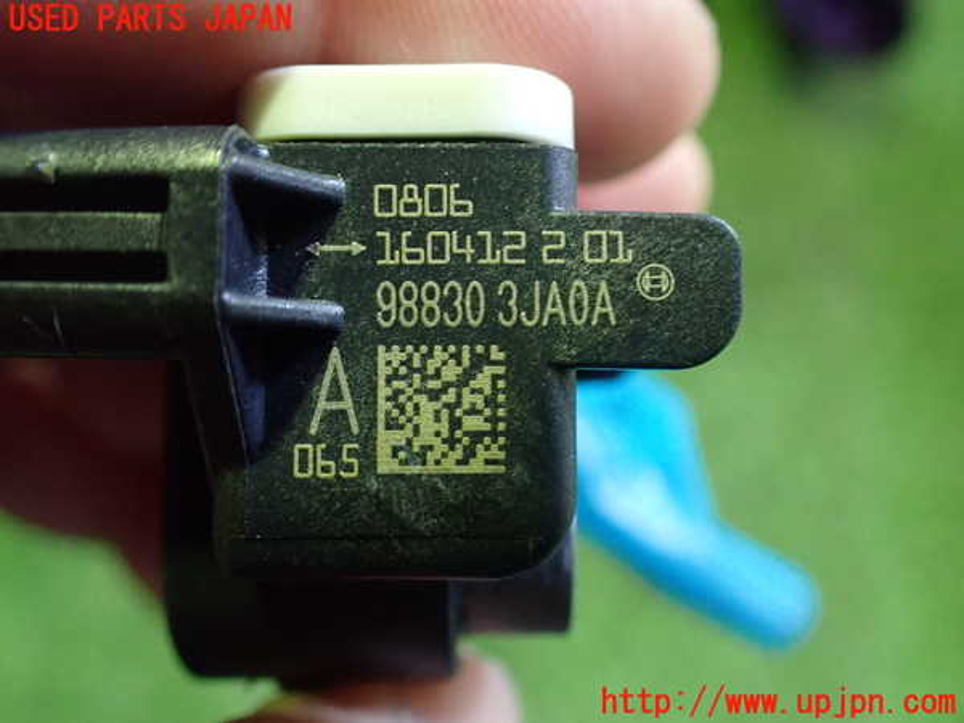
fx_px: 835
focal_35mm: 30
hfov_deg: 60.0
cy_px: 362
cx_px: 482
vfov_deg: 46.8
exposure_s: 1/50
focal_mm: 5.4
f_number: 2.3
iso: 800
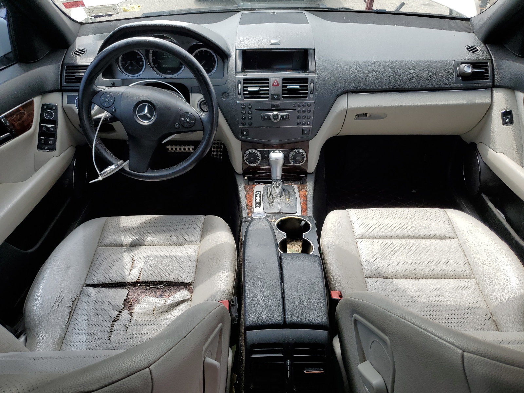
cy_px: 196
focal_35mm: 26
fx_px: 394
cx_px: 262
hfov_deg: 67.3
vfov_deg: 53.1
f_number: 1.5
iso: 50
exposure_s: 1/769
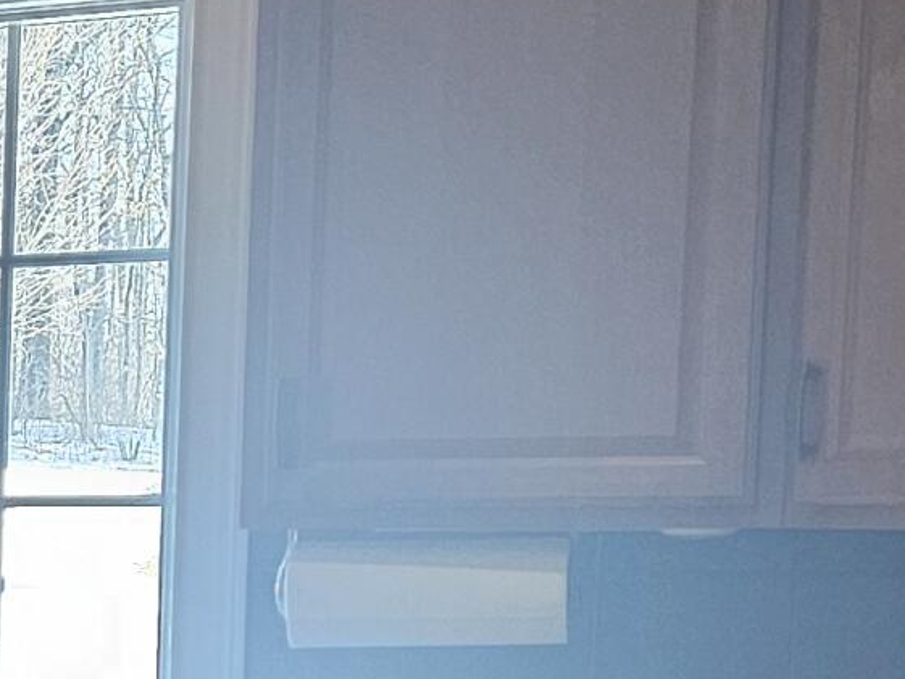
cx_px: -947
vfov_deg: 11.9
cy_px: 739
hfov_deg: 13.5
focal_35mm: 123
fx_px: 3216
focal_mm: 5.4
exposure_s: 1/120
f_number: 1.8
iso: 160
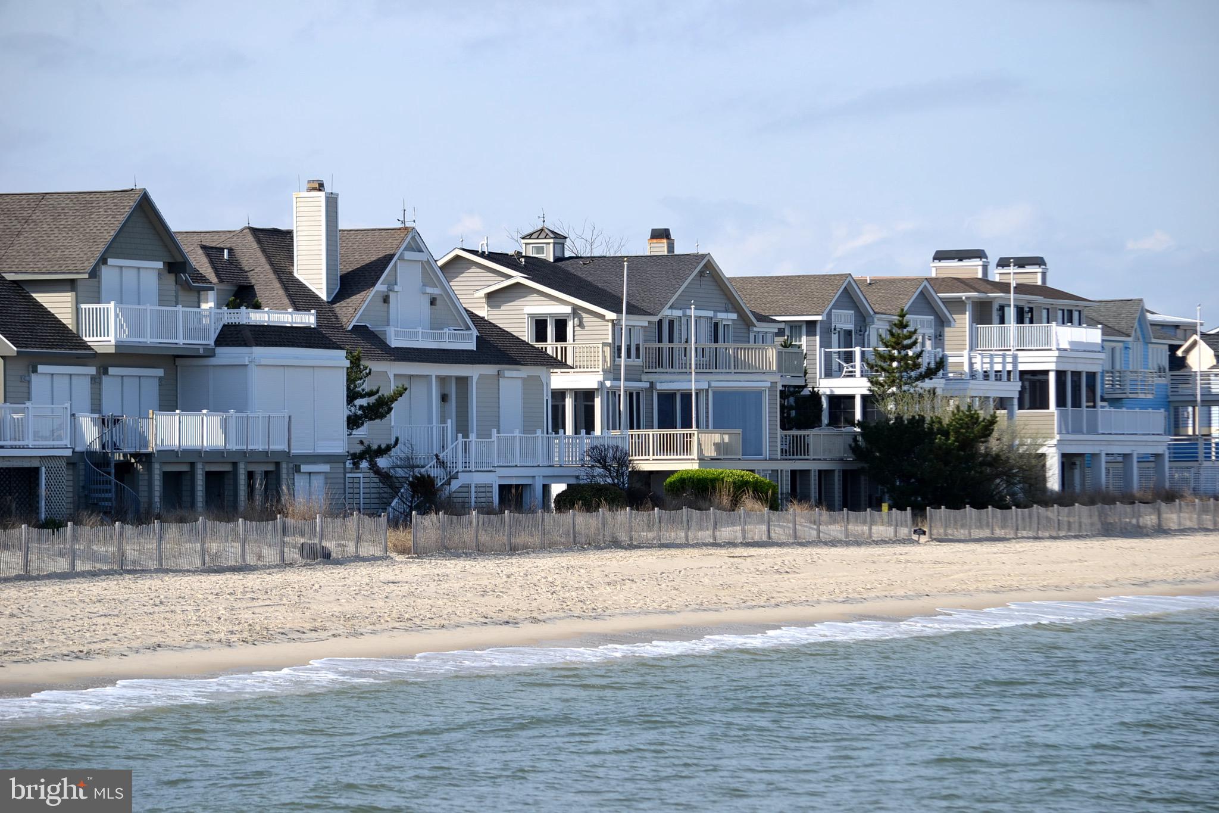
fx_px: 5586
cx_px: 610
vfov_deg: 8.3
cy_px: 406
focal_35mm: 165
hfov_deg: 12.5
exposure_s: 1/500
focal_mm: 110
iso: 100
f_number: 5.6
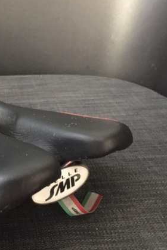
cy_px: 137
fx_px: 320
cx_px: 14
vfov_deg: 42.7
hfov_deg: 28.0
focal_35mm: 46
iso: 640
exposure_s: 1/17
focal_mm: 4.15
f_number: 2.2
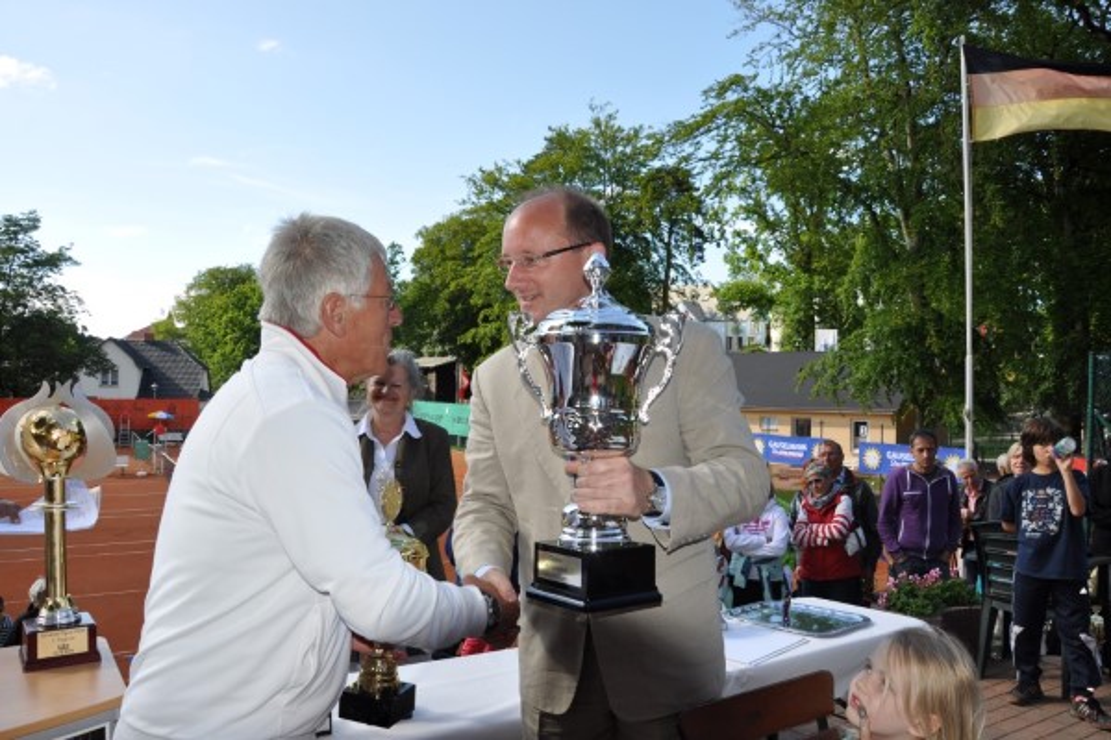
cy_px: 370
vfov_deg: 47.9
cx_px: 556
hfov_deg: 67.4
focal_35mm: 27
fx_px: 833
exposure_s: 1/200
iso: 200
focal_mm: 18
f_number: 8
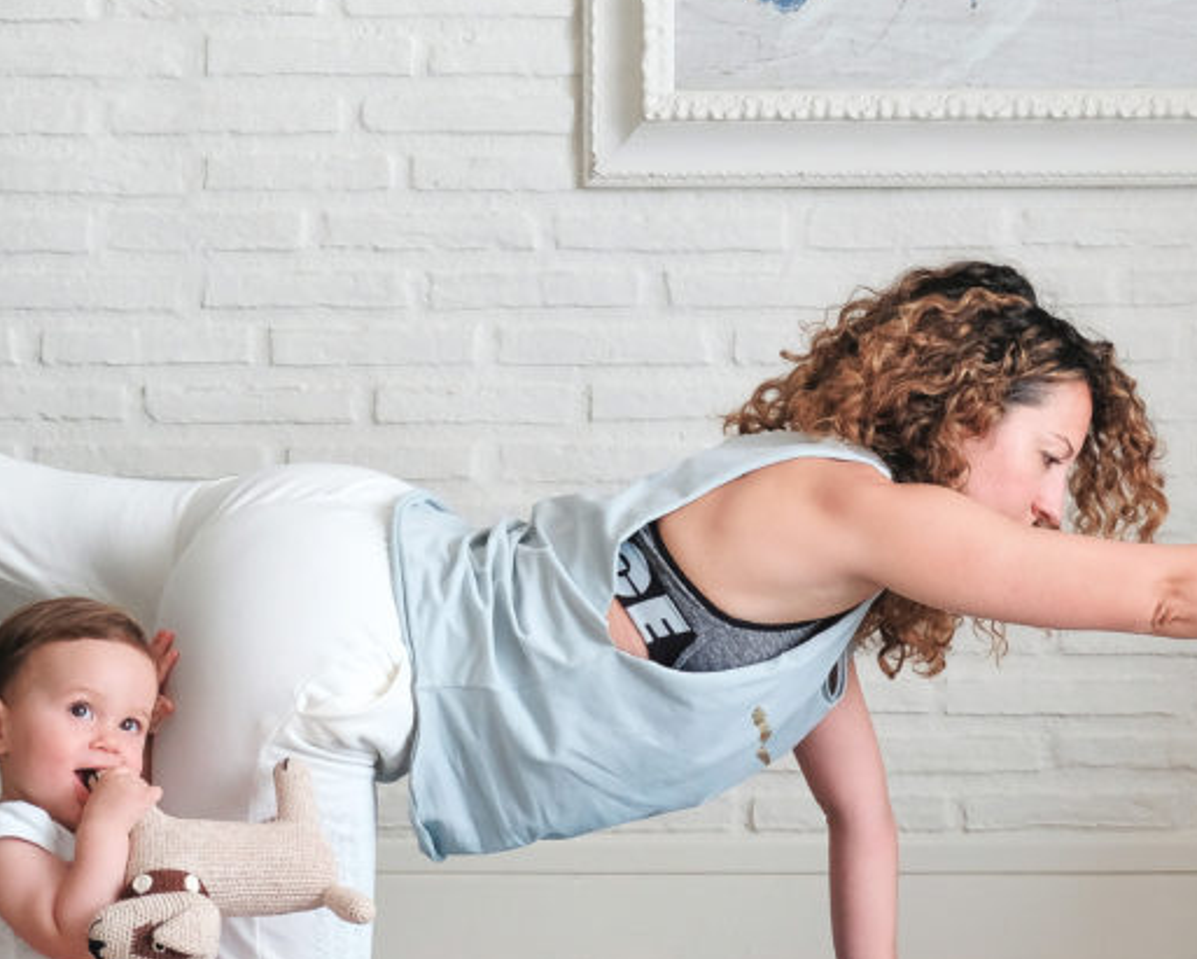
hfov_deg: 23.9
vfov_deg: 19.4
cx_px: 891
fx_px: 2800
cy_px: 394
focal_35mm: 79
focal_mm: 24.3
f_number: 3.2
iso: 1250
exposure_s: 1/500
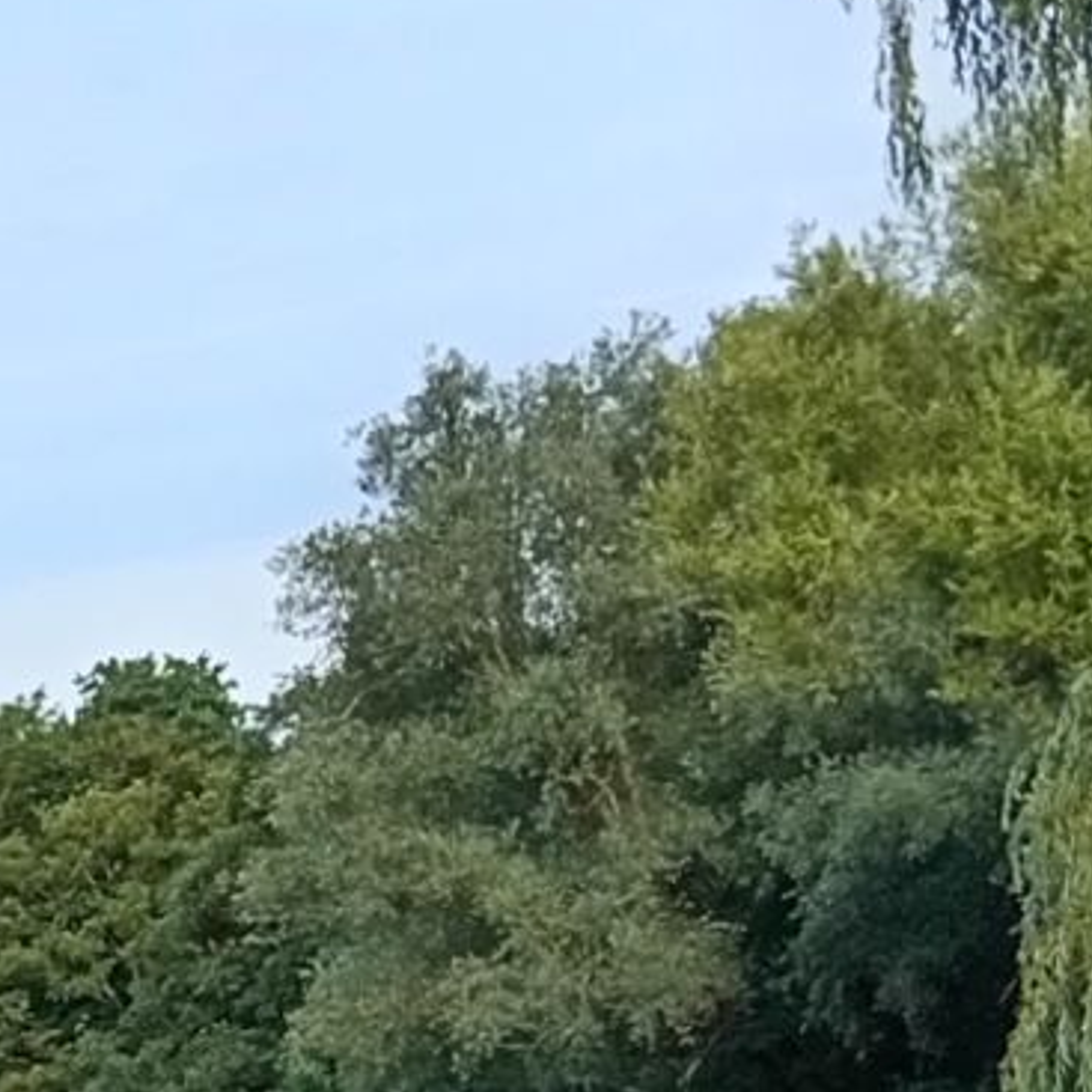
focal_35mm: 159
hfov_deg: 10.0
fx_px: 5675
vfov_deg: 10.7
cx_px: -1288
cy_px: 1520
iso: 100
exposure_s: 1/239
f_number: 1.8
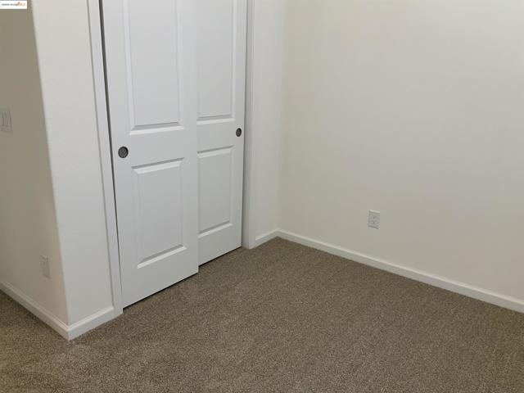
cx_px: 262
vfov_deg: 48.2
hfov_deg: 61.7
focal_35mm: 29
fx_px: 439
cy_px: 196
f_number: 1.8
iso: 64
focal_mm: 3
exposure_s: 1/60
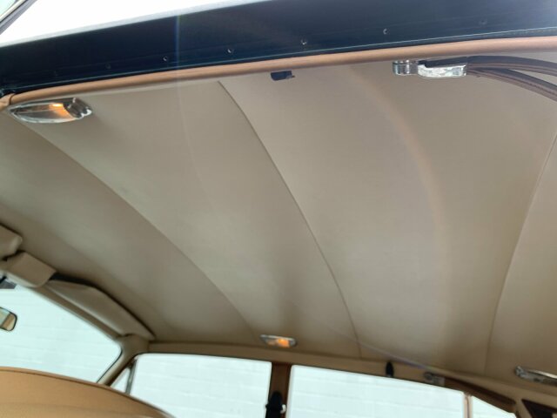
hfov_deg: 67.3
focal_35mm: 26
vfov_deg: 53.1
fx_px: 418
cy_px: 209
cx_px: 278
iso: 25
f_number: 1.8
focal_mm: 4.25
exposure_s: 1/121
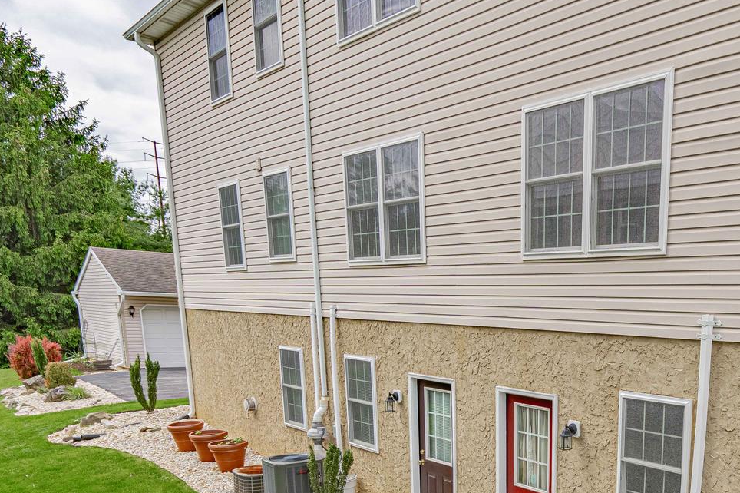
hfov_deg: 50.4
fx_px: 699
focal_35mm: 34
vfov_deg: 35.8
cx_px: 646
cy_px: 470
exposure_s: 1/2500
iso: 320
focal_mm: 16
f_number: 8
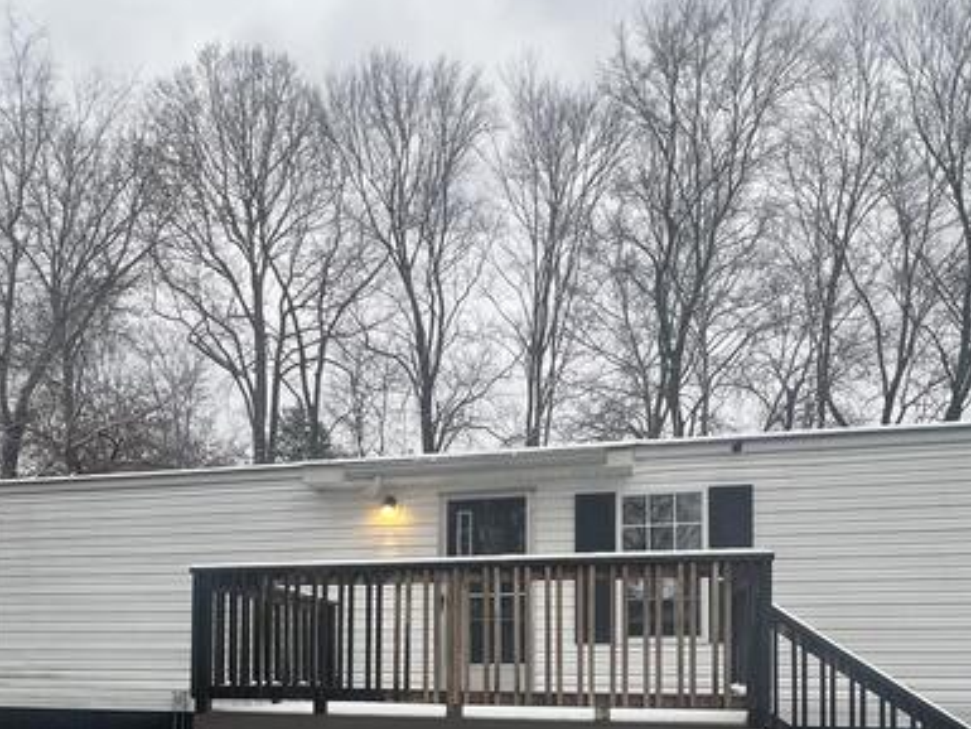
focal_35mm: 27
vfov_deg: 46.4
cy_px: 656
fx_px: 758
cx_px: 434
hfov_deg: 65.1
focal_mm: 1.57
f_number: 1.8
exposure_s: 1/99
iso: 64
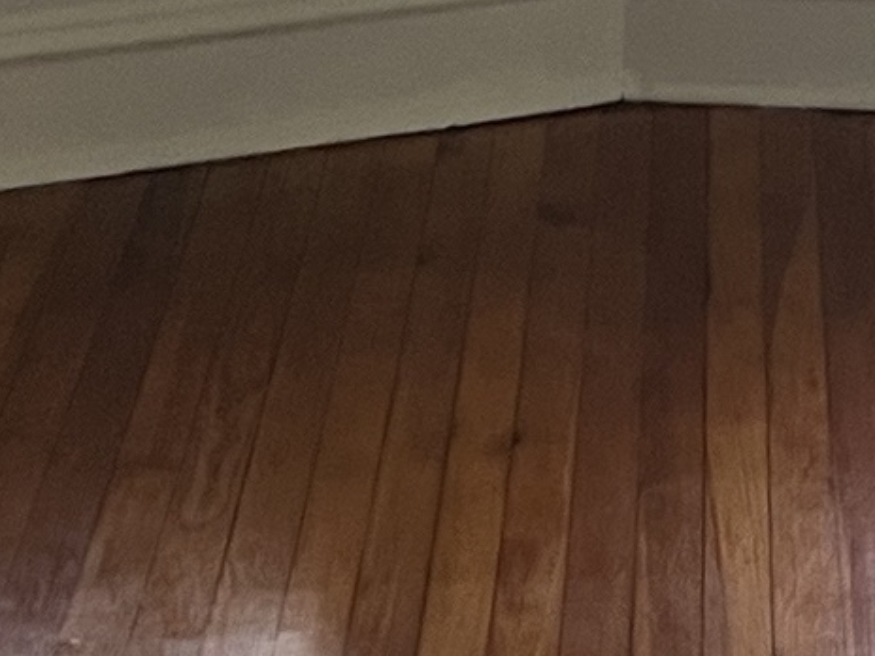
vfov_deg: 8.4
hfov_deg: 11.4
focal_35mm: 172
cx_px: 800
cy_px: -415
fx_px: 4348
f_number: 1.5
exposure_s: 1/60
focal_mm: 5.7
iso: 160
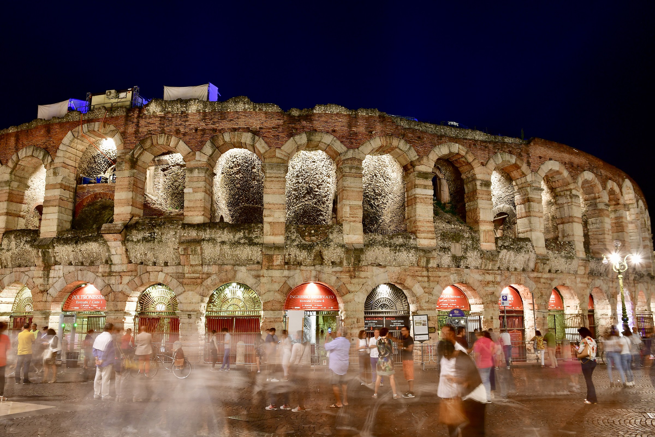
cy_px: 218
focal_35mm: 30
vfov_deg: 43.6
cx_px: 328
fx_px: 546
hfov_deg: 61.9
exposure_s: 6
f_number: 10
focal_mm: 20
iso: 100
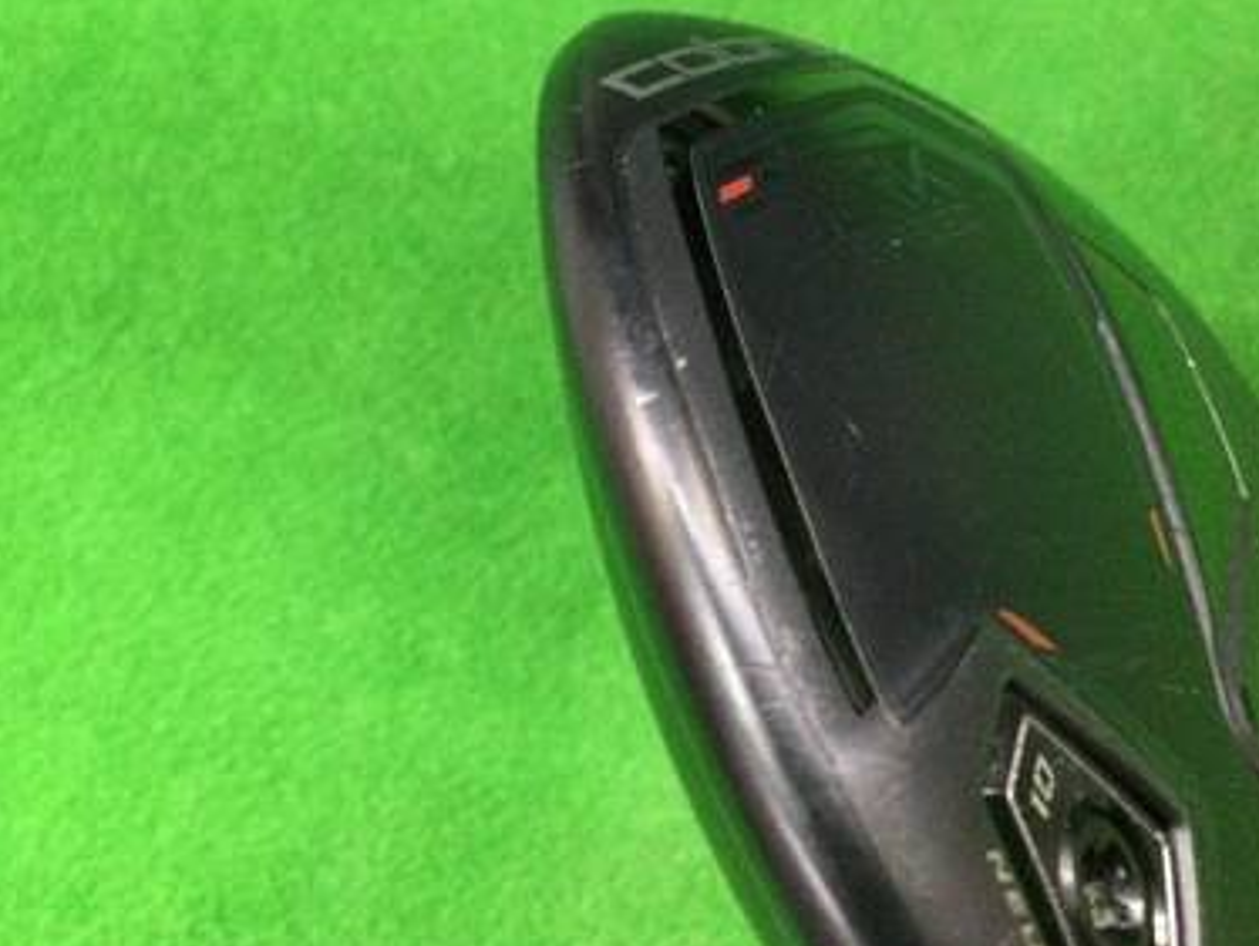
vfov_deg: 27.5
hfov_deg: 36.1
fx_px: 1929
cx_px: 690
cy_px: 397
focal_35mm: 53
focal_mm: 3.3
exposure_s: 1/20
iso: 200
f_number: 2.4
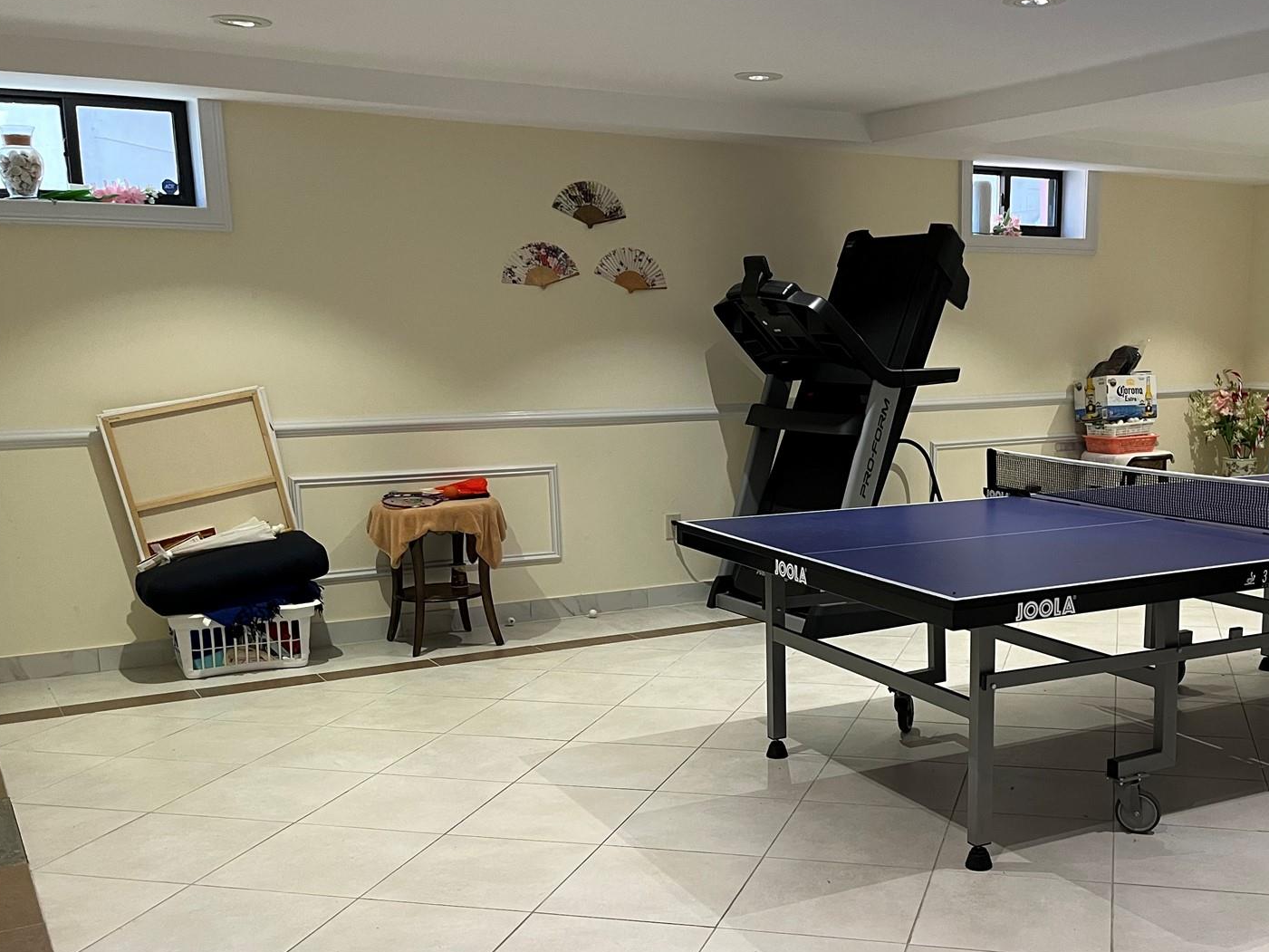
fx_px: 1393
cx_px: 841
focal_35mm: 38
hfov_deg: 48.2
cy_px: 610
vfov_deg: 37.4
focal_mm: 5.1
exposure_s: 1/60
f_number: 1.6
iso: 125
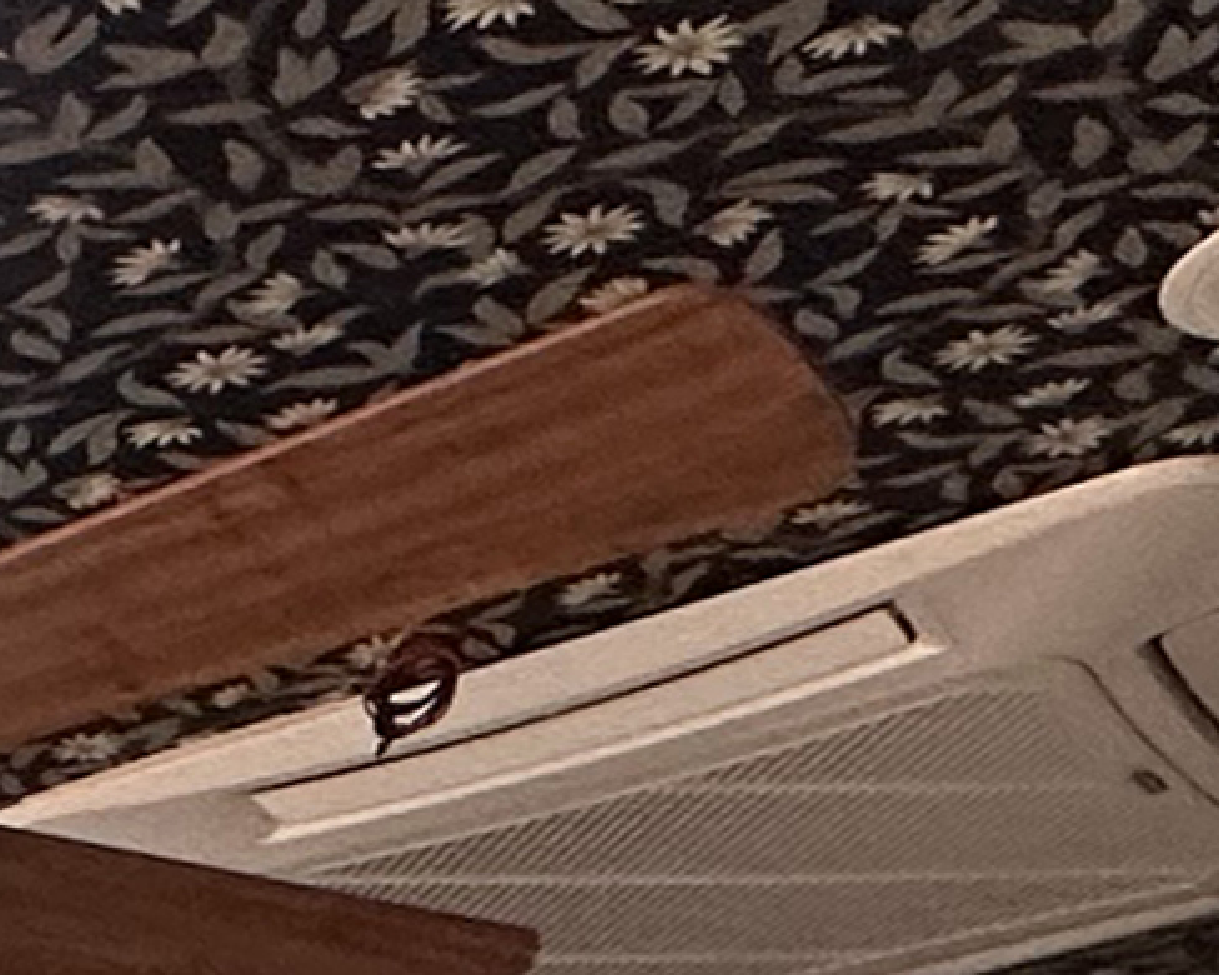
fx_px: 4075
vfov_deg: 9.6
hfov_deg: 15.7
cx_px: -605
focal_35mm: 113
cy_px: 3135
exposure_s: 1/50
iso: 200
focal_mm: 2.22
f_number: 2.2
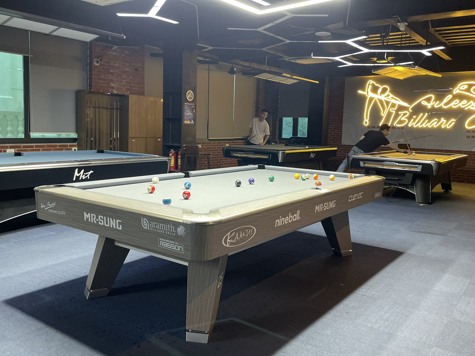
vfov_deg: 45.4
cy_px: 171
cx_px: 246
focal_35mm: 31
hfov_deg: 58.3
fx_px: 425
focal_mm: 4.2
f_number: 1.6
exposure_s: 1/50
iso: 250
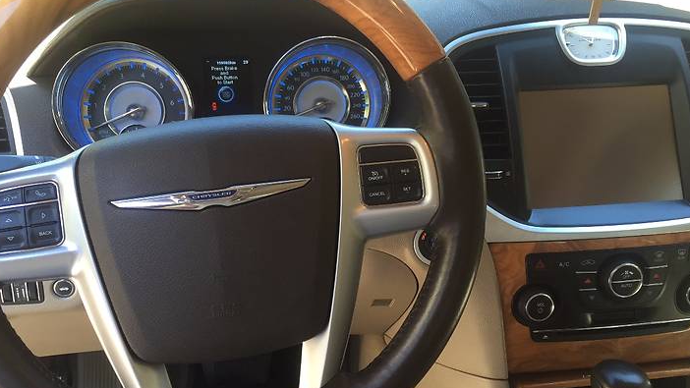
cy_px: 202
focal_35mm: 36
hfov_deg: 55.3
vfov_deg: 32.8
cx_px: 335
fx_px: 659
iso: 50
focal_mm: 4.2
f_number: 2.2
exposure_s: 1/100
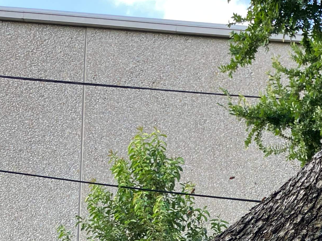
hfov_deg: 21.0
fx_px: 856
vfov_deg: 15.6
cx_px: 262
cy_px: 264
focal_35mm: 92
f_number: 1.8
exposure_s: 1/121
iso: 32
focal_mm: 3.99
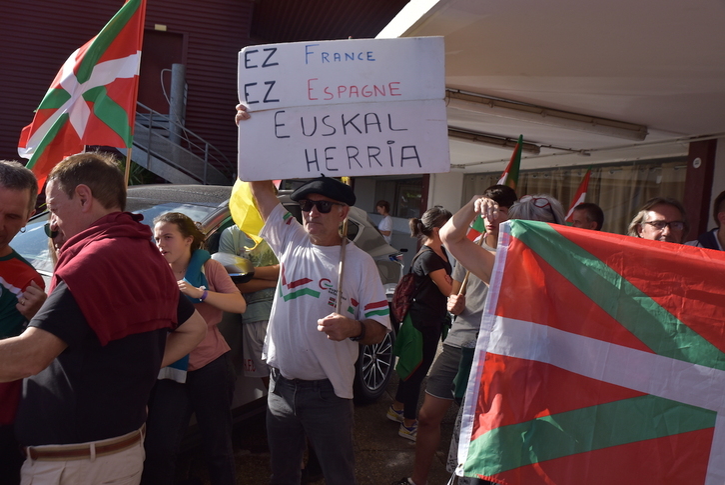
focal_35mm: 34
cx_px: 362
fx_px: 685
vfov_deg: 38.9
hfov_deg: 55.8
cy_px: 242
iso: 250
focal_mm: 34
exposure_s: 1/800
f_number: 8
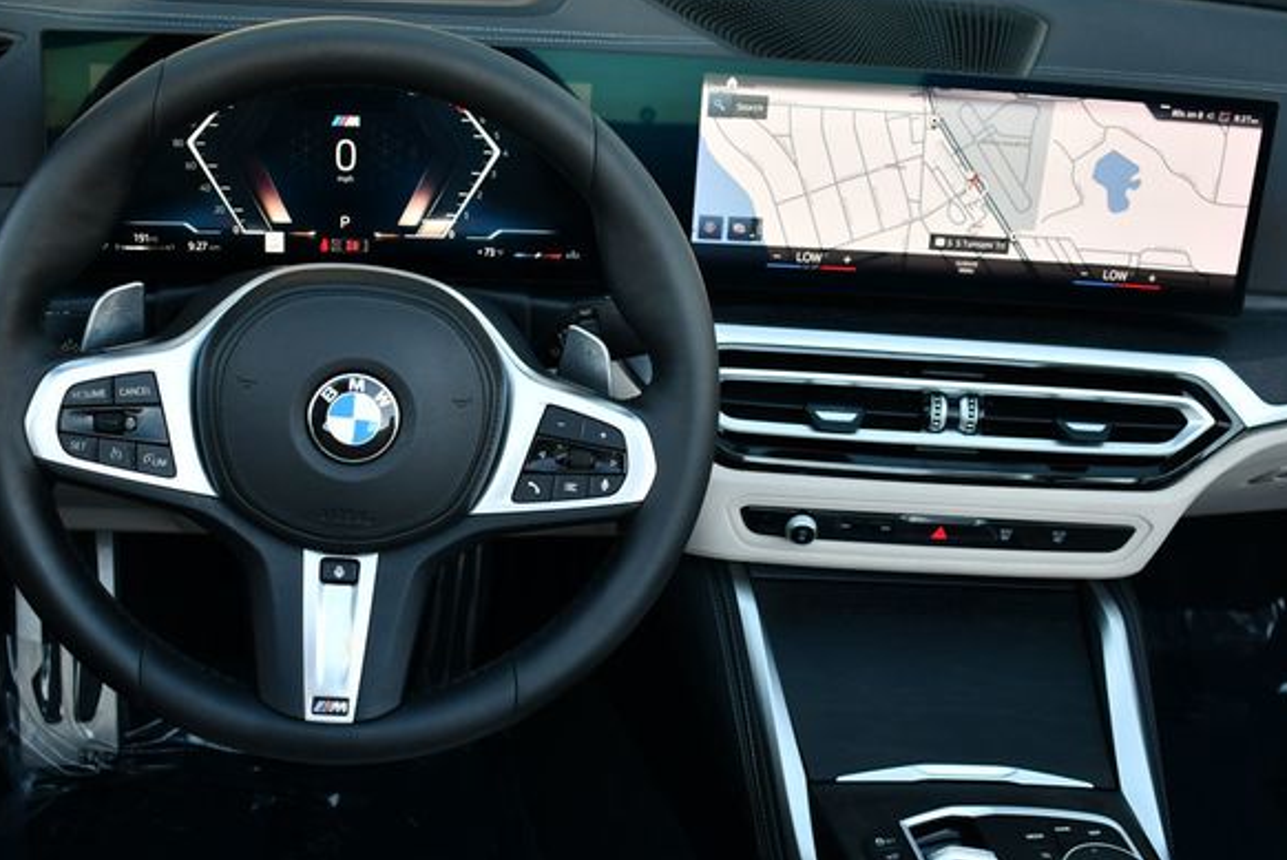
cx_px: 644
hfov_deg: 44.5
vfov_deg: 30.6
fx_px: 1574
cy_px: 451
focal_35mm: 44
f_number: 4
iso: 400
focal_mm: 20
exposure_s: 1/250
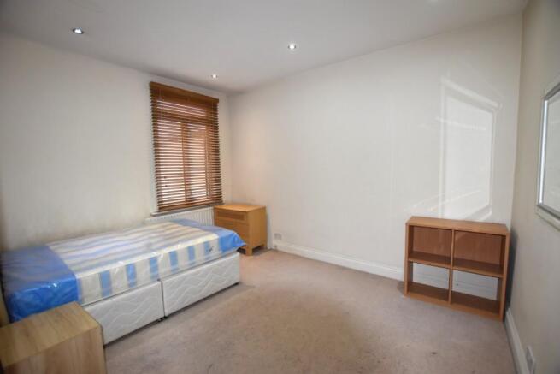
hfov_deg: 100.4
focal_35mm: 15
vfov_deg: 77.4
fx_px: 233
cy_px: 187
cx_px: 280
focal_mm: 10
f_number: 3.5
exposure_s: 1/160
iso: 800
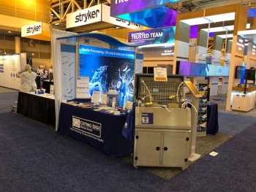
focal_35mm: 28
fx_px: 207
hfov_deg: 63.4
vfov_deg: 49.8
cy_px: 96
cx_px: 128
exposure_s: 1/24
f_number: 1.8
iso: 40
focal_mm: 4
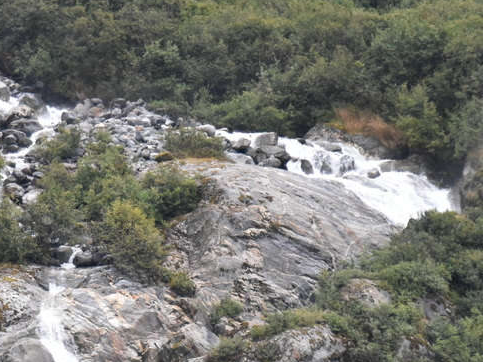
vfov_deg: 3.2
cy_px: 247
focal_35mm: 459
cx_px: 67
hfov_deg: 4.3
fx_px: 6403
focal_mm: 180
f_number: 5.6
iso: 3200
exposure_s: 1/400
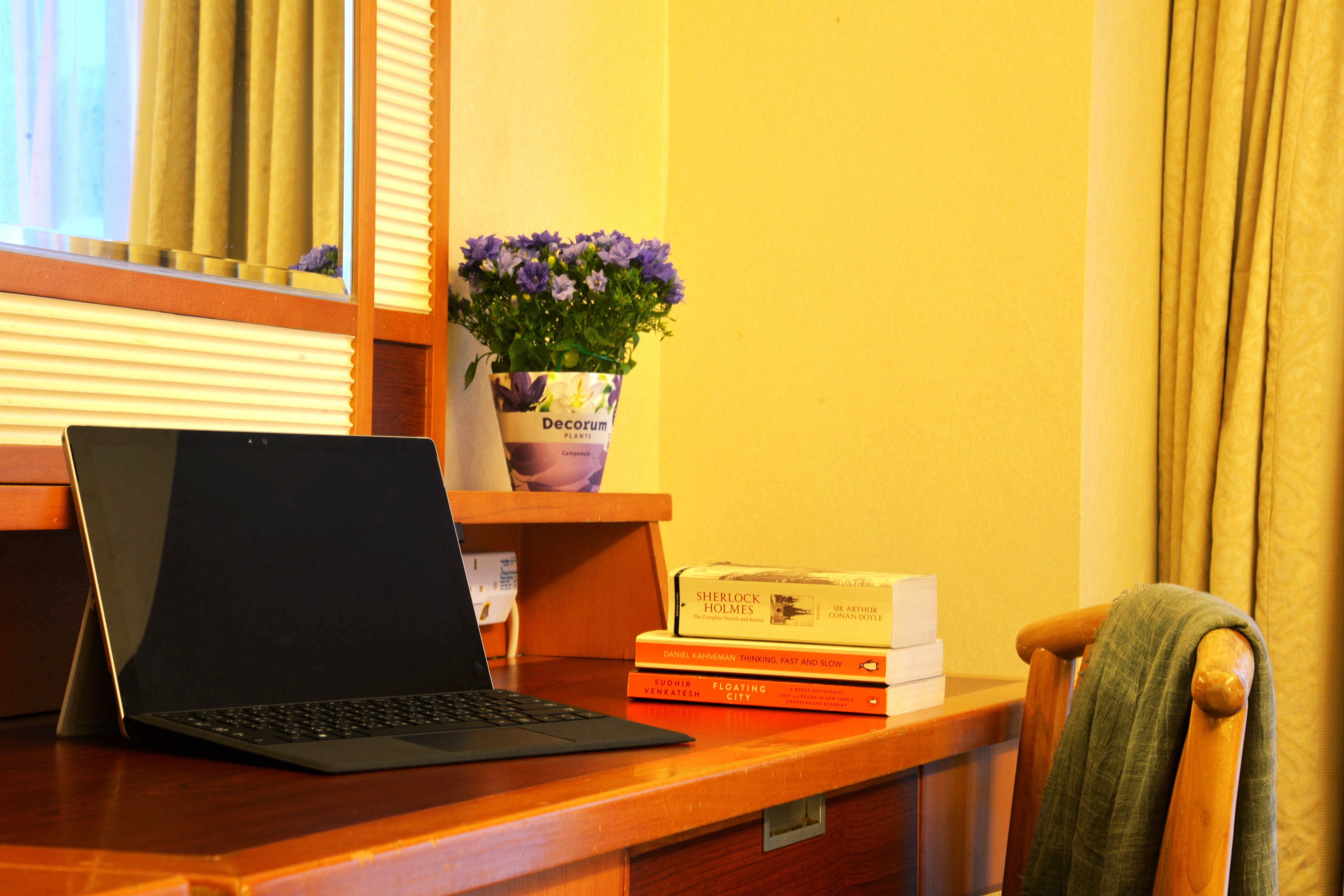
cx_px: 672
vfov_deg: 19.5
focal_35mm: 70
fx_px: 2613
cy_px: 448
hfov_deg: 28.8
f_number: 13
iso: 100
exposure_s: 2.5
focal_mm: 70
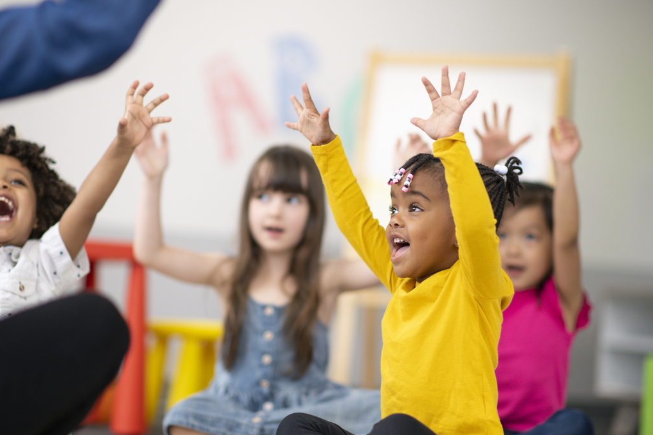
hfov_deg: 19.5
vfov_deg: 13.0
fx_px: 1905
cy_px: 236
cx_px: 308
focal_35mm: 105
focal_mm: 85
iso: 250
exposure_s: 1/250
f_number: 1.8
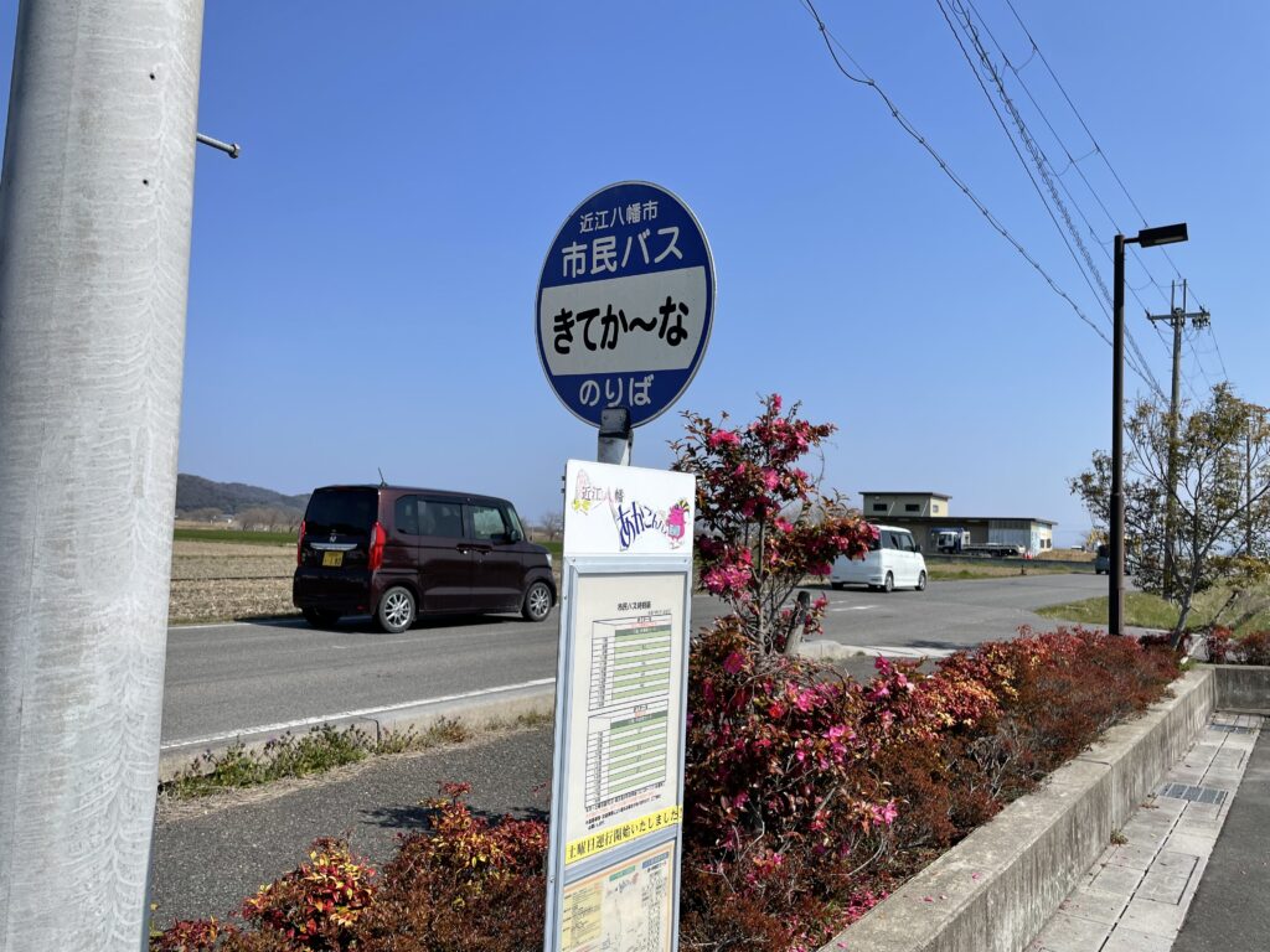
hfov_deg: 67.3
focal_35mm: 26
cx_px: 635
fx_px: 954
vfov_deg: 53.1
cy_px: 476
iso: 32
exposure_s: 1/5556
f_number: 1.6
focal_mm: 4.2
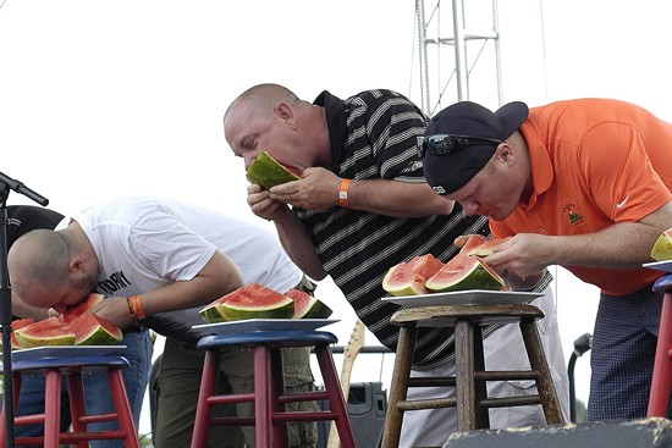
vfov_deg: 13.0
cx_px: 336
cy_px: 224
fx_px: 1960
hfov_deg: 19.5
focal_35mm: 105
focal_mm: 70
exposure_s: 1/200
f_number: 7.1
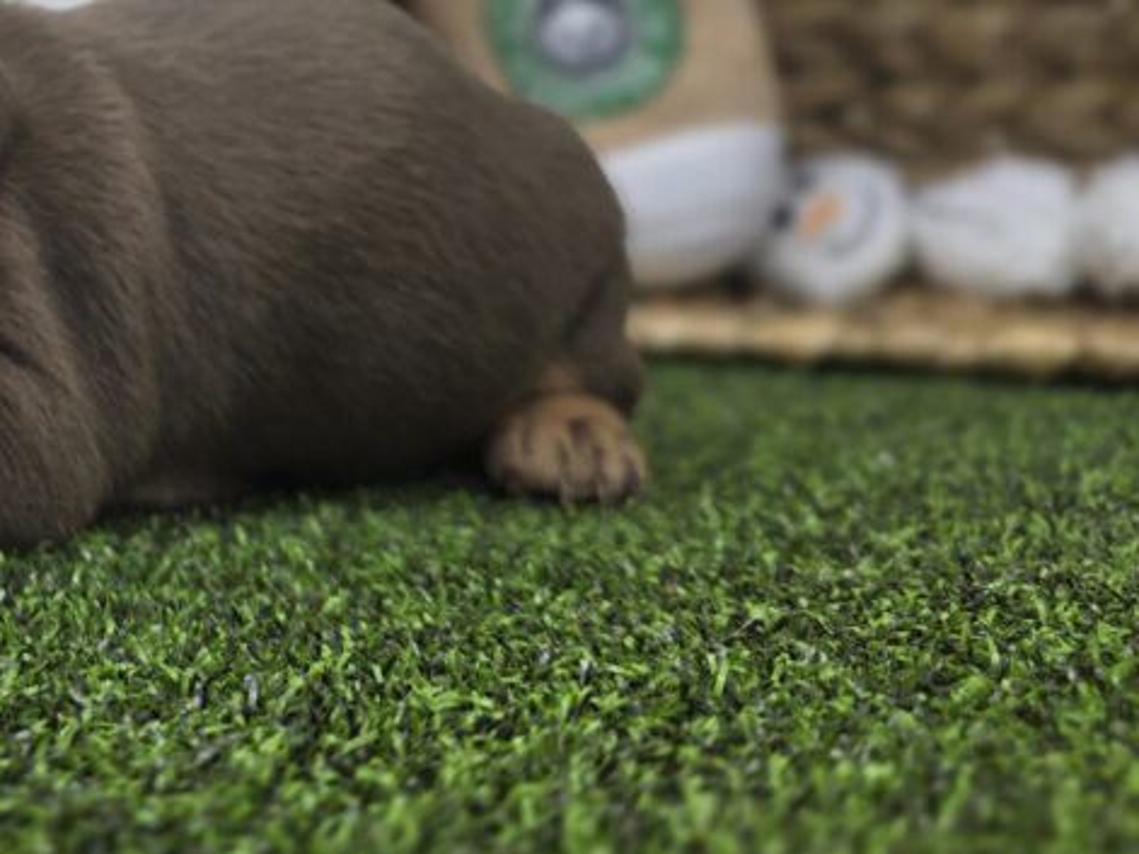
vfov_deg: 27.7
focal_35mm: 50
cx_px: -97
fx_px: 1645
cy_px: 39
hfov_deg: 33.6
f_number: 1.7
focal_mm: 6.3
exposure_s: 1/50
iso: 16
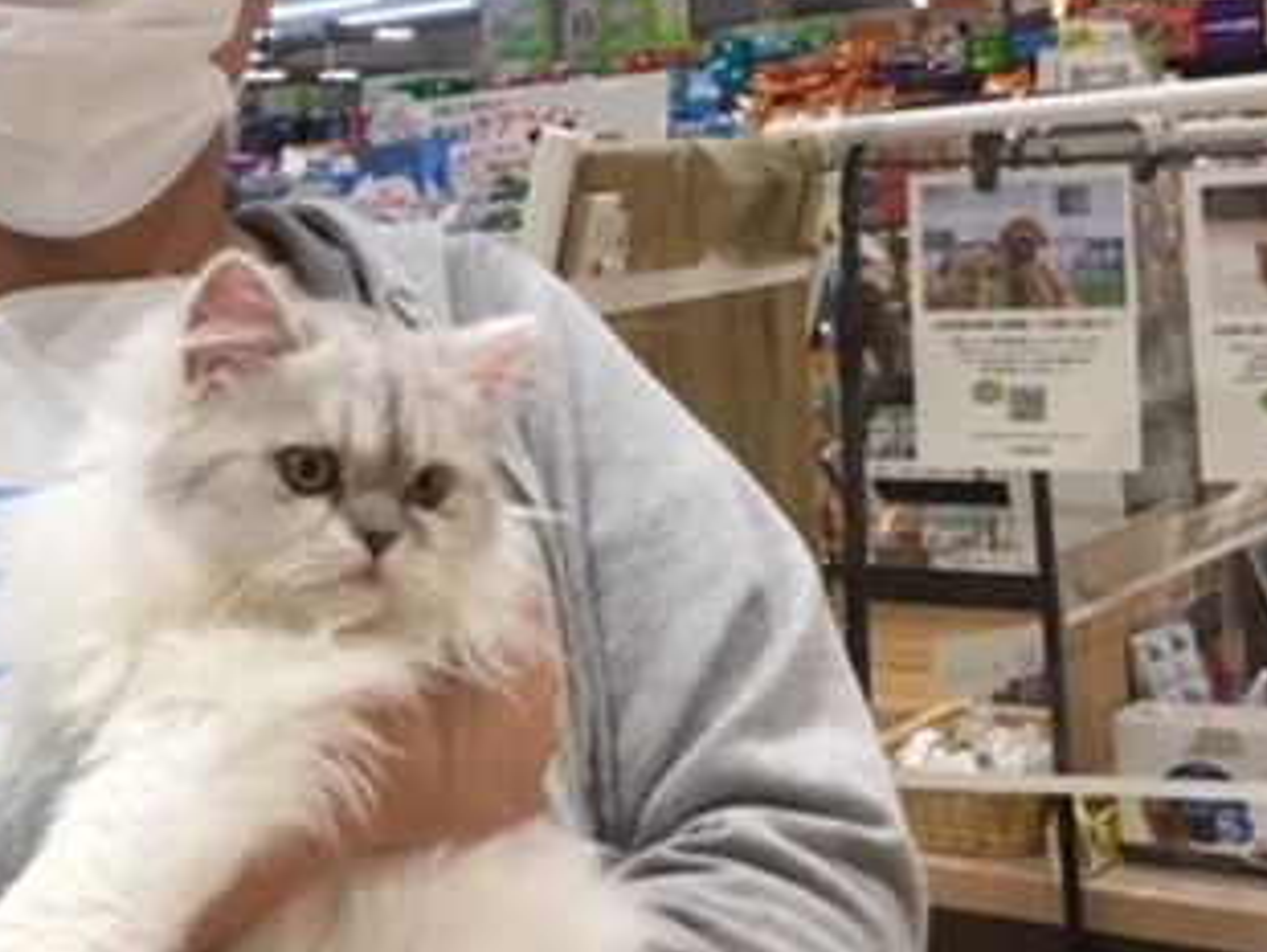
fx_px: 2198
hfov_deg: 30.7
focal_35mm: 60
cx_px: 127
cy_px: 339
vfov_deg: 24.4
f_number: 2.4
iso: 40
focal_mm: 3.3
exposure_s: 1/30
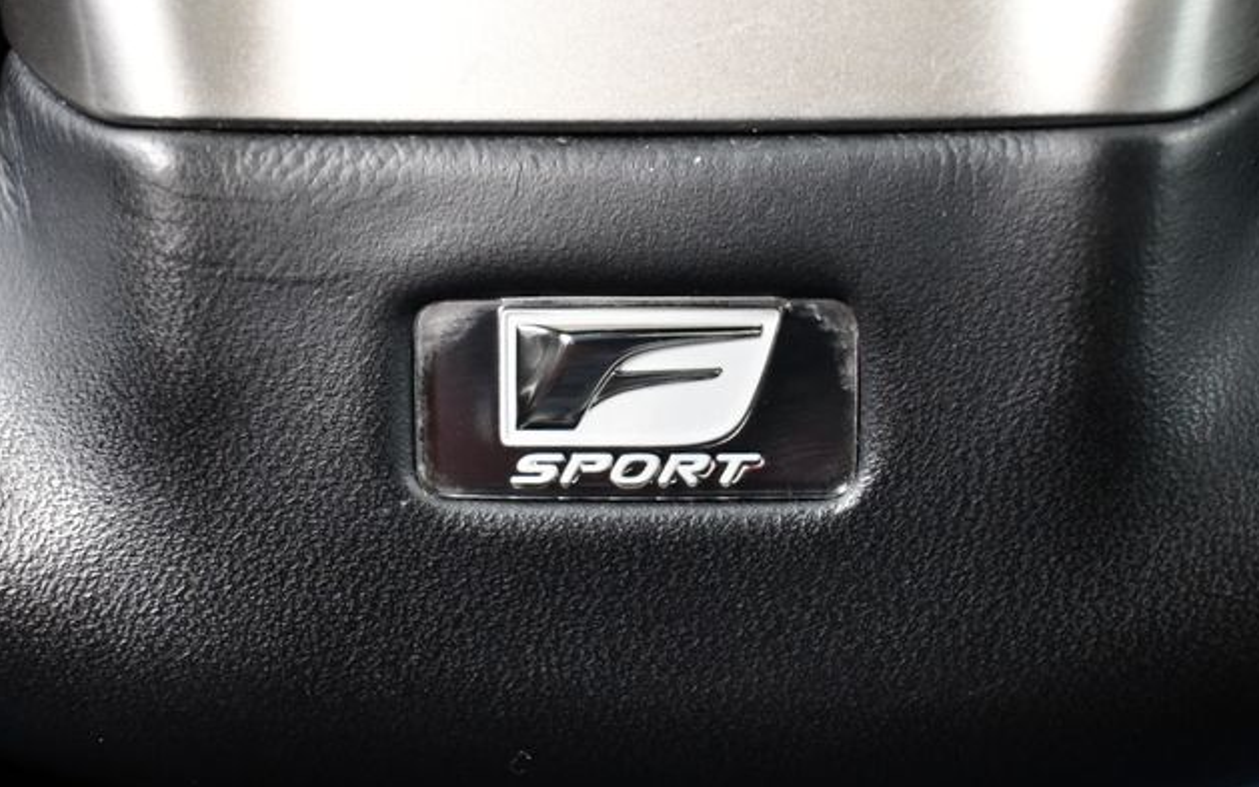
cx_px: 633
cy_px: 421
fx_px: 1853
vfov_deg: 24.0
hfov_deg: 37.5
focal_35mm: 54
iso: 4000
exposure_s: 1/60
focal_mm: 26
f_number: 4
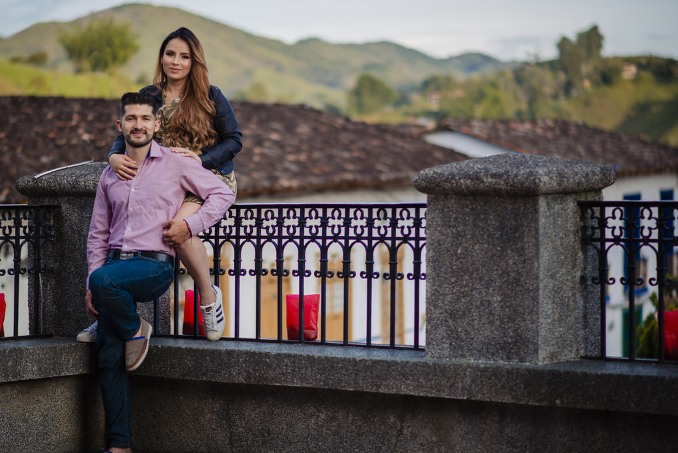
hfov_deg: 20.8
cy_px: 230
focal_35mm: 98
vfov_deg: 14.0
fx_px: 1846
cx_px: 300
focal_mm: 85
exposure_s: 1/640
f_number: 1.8
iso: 100
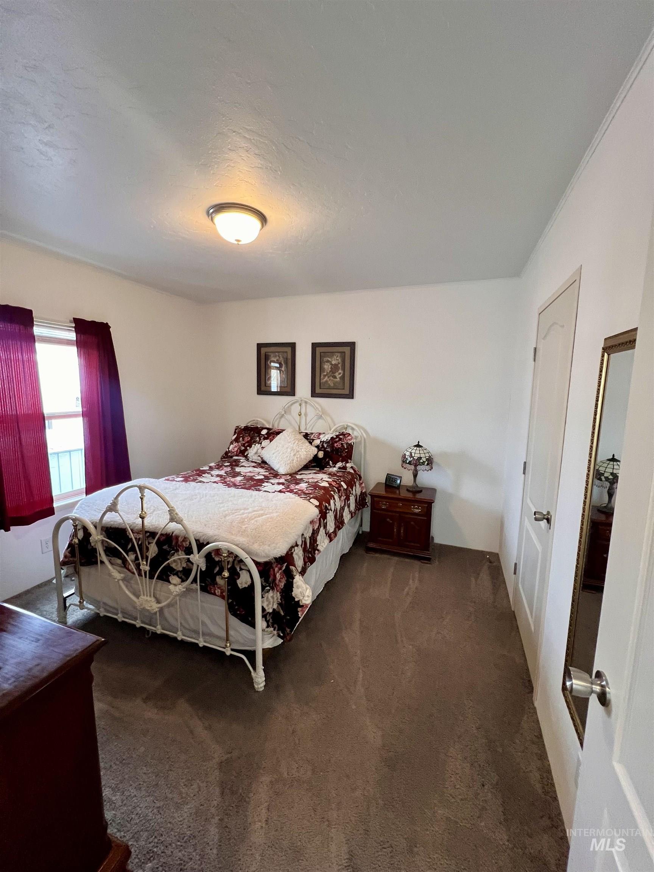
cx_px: 327
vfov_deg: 106.2
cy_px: 436
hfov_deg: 89.9
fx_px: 327
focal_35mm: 13
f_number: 1.8
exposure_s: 1/60
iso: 320
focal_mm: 1.57
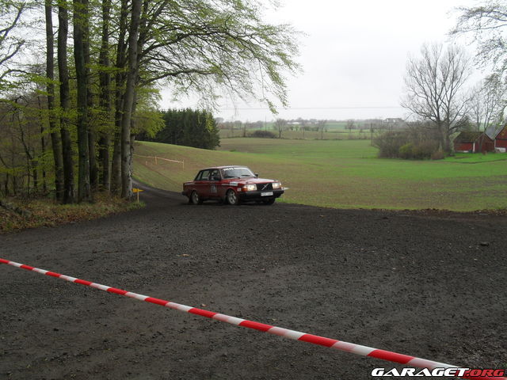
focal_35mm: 35
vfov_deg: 40.7
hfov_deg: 52.6
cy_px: 190
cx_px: 254
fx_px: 513
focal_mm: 6.3
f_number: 3.2
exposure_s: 1/250
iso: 100
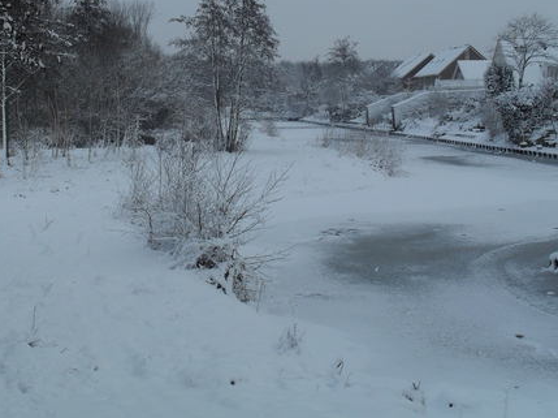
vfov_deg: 29.5
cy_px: 151
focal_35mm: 49
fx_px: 789
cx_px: 220
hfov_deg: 38.8
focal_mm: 6.3
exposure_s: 1/125
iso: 100
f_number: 8.4
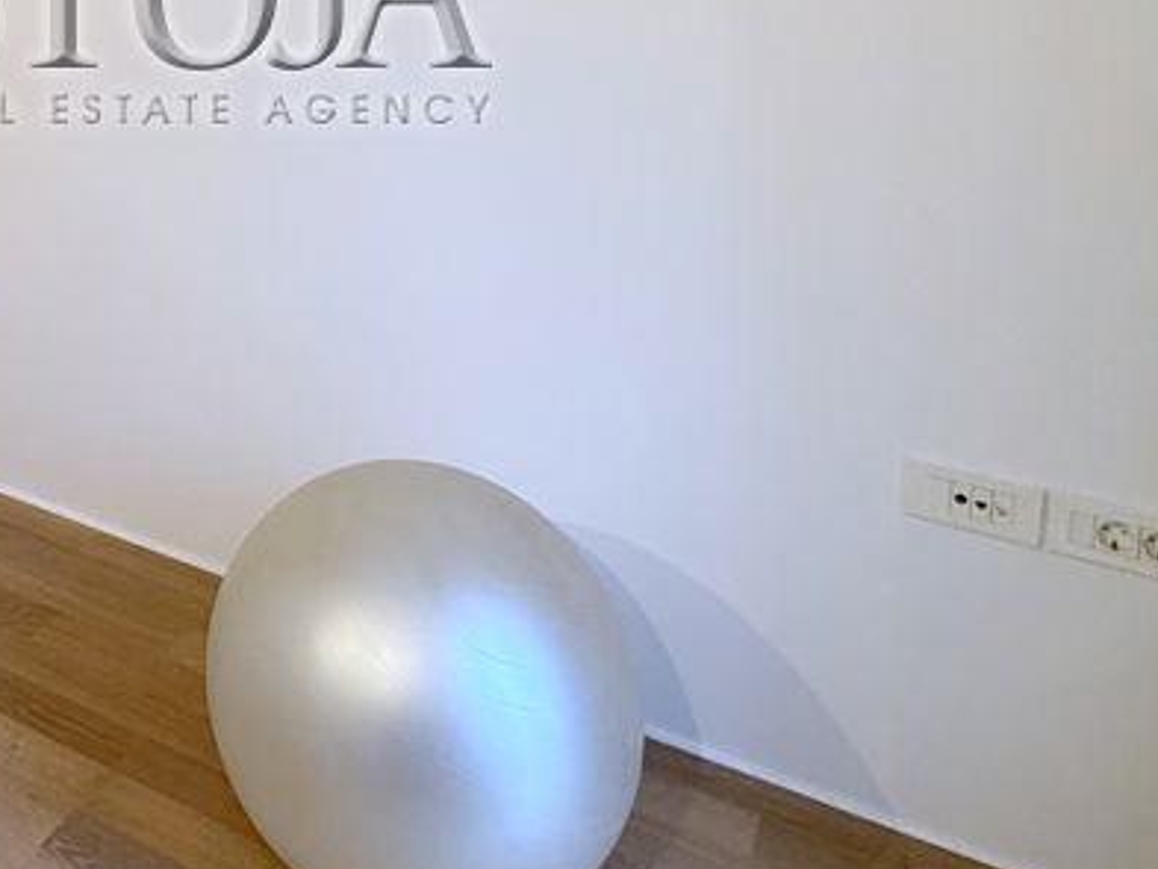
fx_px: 1272
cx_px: 72
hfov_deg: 43.7
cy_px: -12
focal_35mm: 38
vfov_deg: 34.2
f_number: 2.2
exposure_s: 1/100
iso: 250
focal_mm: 2.22
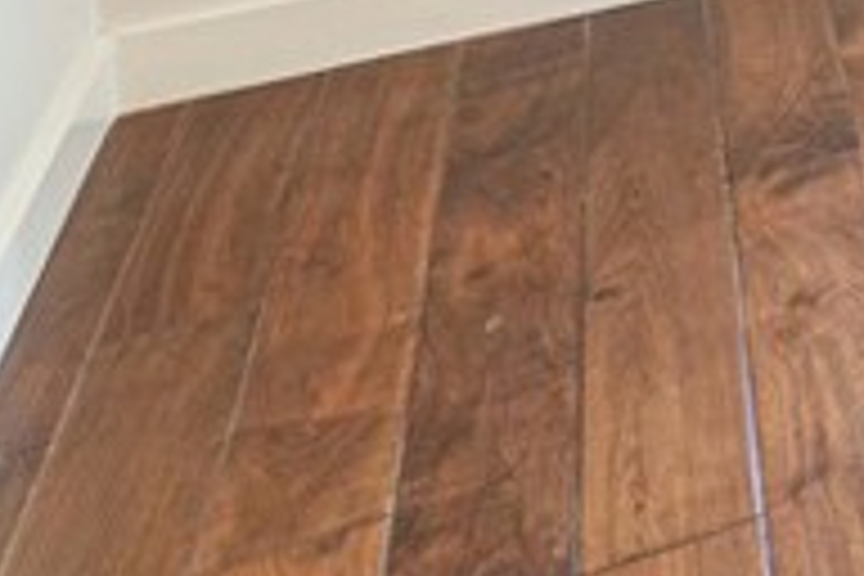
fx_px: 1920
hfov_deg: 15.9
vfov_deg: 12.2
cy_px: -940
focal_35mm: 80
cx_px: 1962
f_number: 7.1
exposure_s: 1/6
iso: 320
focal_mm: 10
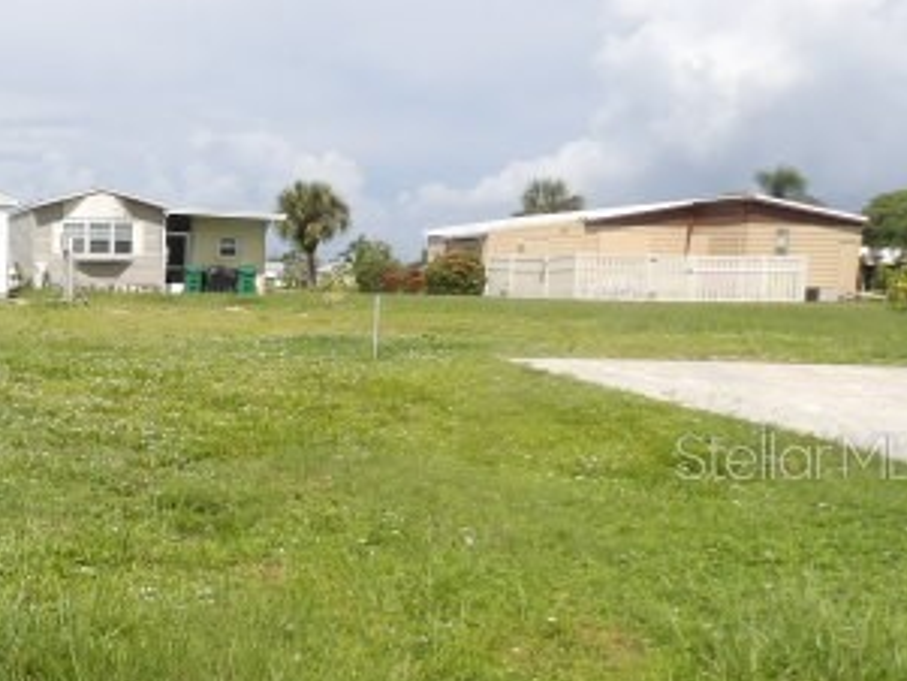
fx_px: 1337
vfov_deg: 28.4
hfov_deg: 34.1
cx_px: -6
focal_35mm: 51
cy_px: 455
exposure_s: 1/711
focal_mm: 4.3
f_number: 4.6
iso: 100
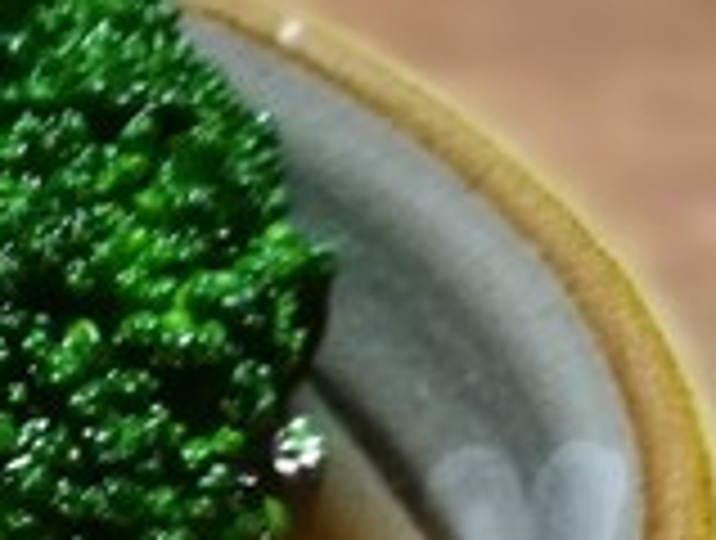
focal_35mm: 122
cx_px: -509
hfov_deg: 14.5
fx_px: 2529
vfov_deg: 11.5
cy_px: 900
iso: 320
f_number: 4
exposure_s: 1/24
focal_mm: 4.5
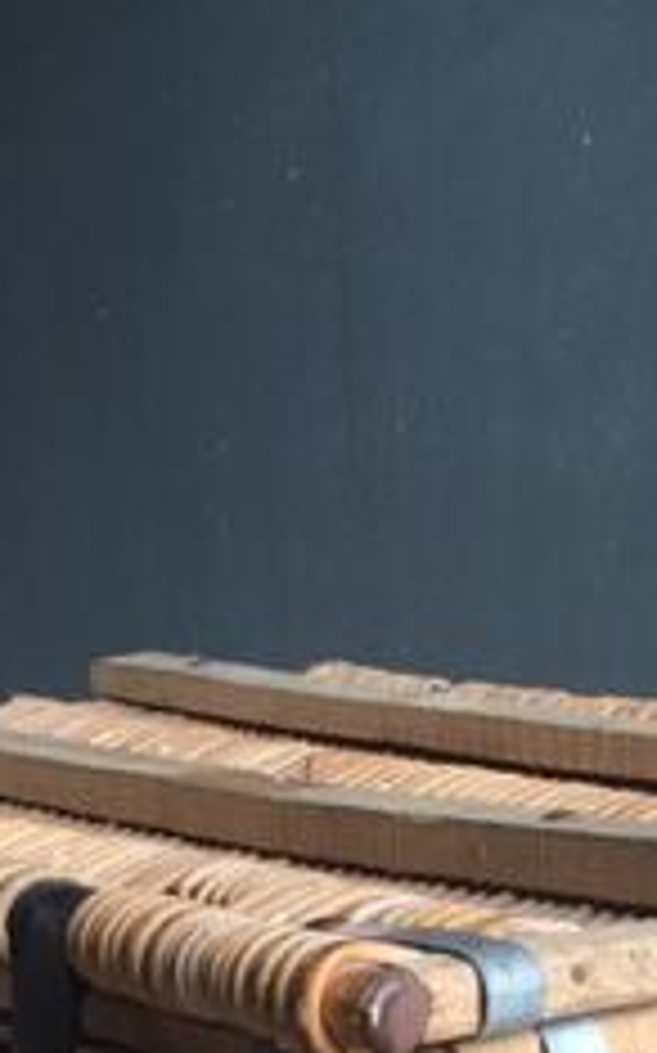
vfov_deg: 23.6
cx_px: 486
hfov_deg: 15.5
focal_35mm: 84
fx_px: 2409
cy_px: 1044
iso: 32
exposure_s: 1/50
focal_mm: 4.15
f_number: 2.2
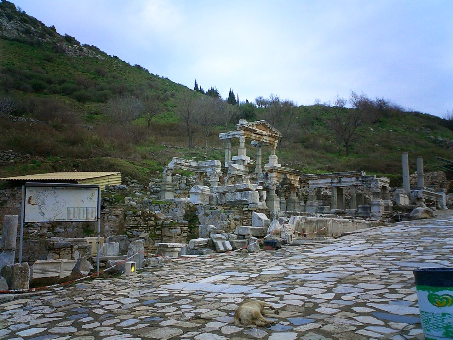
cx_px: 226
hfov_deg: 50.1
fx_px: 484
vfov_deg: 38.7
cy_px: 170
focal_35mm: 37
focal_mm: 5.6
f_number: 3.5
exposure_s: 1/640
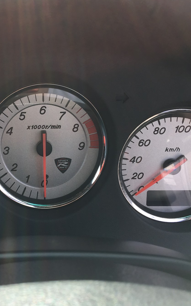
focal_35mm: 44
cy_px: 147
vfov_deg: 45.3
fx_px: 366
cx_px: 33
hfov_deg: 28.5
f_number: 2.2
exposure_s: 1/240
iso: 25
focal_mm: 4.15
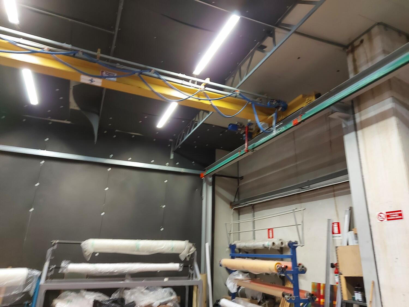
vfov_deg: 56.8
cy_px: 154
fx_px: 284
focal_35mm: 24
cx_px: 204
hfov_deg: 71.6
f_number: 1.8
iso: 200
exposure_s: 1/25
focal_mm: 5.23
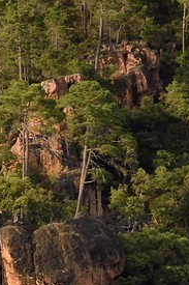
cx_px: -501
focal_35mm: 221
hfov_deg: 5.6
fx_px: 1742
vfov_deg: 9.3
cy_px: 204
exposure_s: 1/200
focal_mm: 38
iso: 400
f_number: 13
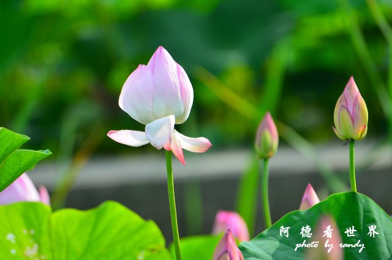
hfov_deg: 2.3
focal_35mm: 900
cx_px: 196
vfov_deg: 1.5
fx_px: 9780
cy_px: 130
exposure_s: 1/200
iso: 100
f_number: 6.3
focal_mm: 600
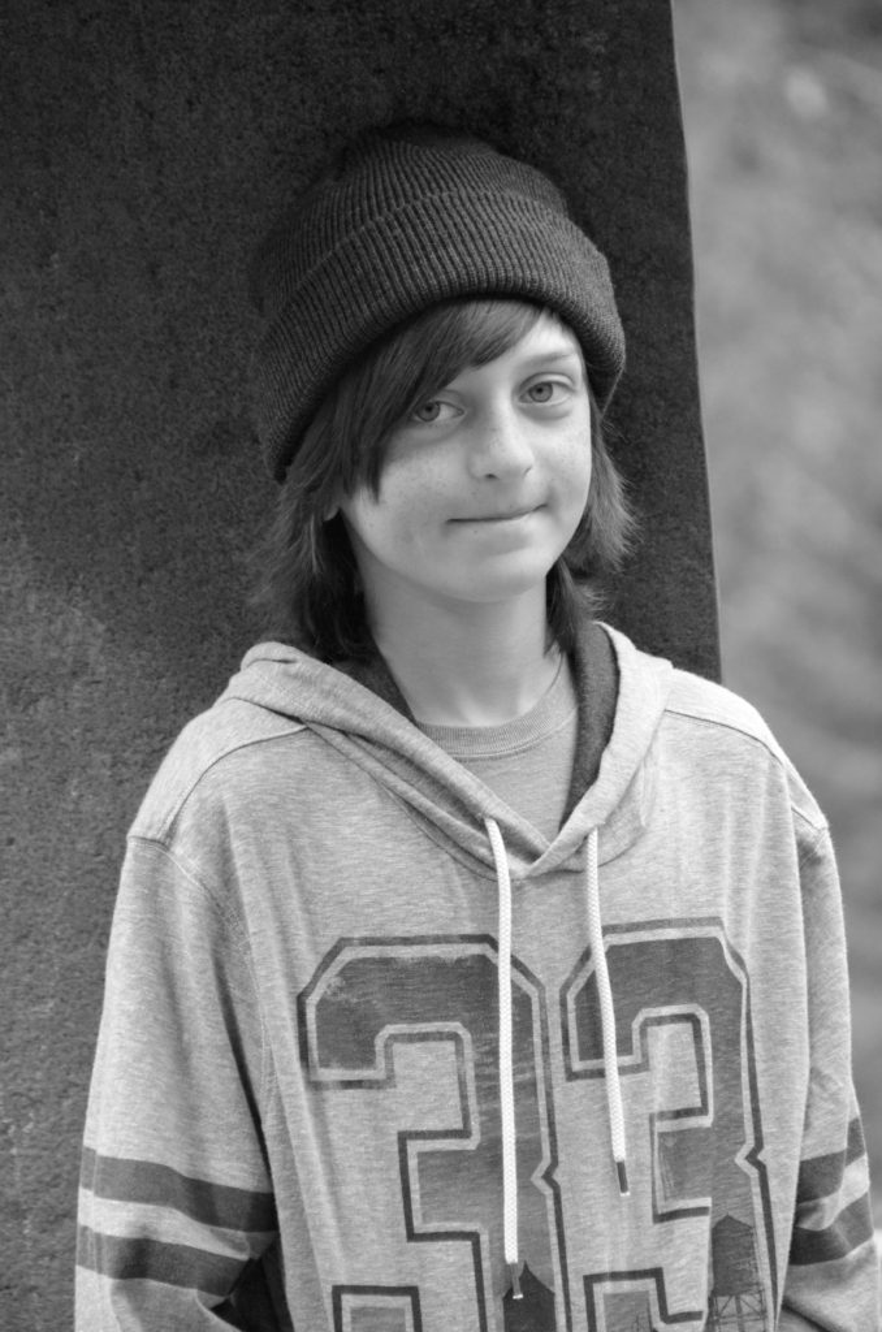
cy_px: 666
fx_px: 9415
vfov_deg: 8.1
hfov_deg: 5.4
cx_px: 441
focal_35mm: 255
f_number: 5.6
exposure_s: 1/500
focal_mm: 170
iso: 1600
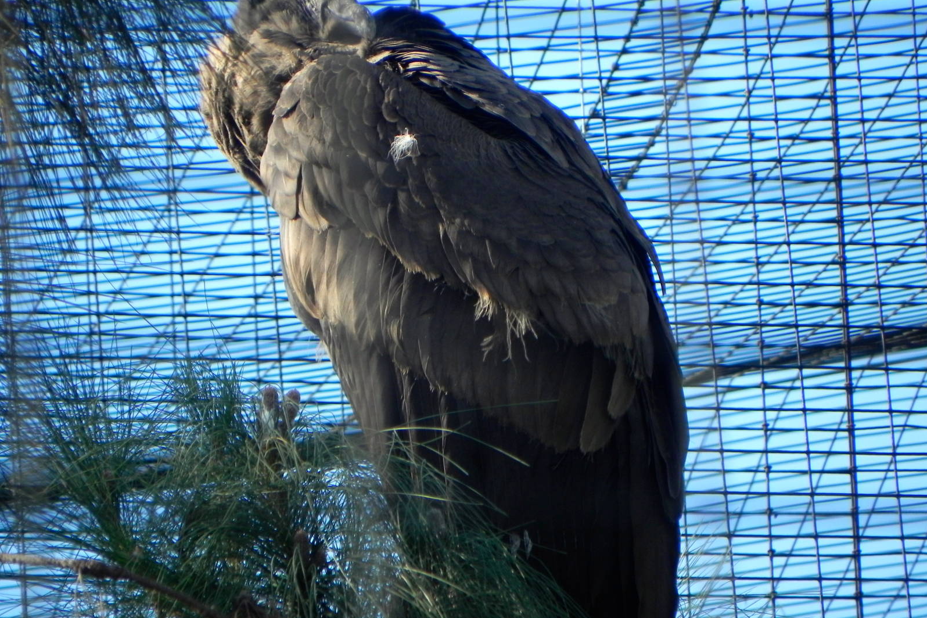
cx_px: 464
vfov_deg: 1.9
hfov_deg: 2.9
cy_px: 273
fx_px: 18204
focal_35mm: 707
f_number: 5
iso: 160
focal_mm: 120
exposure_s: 1/237
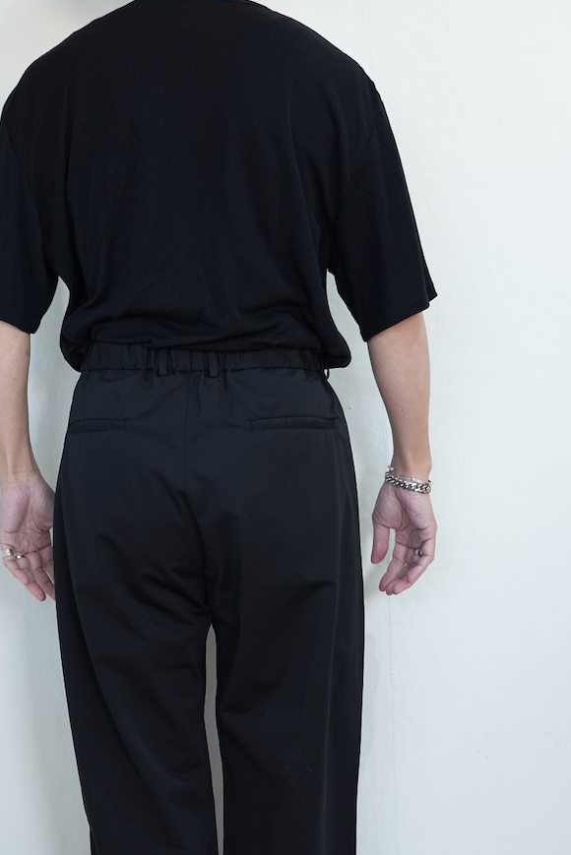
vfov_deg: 24.9
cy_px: 590
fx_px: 1925
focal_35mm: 81
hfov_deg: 16.8
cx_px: 208
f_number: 6.3
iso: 1000
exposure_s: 1/50
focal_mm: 55
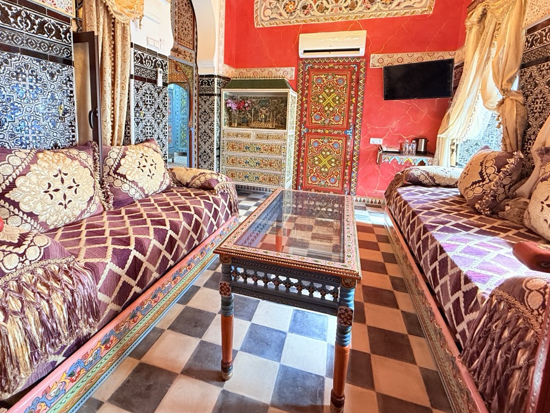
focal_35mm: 18
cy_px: 158
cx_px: 253
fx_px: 286
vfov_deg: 70.6
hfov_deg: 87.6
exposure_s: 1/50
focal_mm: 2.22
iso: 250
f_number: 2.2
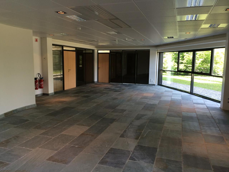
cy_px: 86
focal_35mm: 29
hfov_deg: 61.7
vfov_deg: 48.2
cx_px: 114
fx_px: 192
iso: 32
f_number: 2.2
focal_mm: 4.15
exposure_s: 1/33
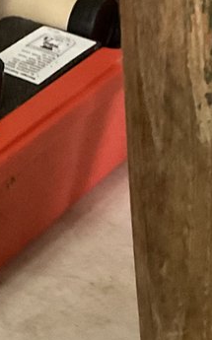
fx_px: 1251
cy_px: 242
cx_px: -42
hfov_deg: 9.6
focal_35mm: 135
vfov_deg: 15.4
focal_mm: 3
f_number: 1.8
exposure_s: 1/40
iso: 250
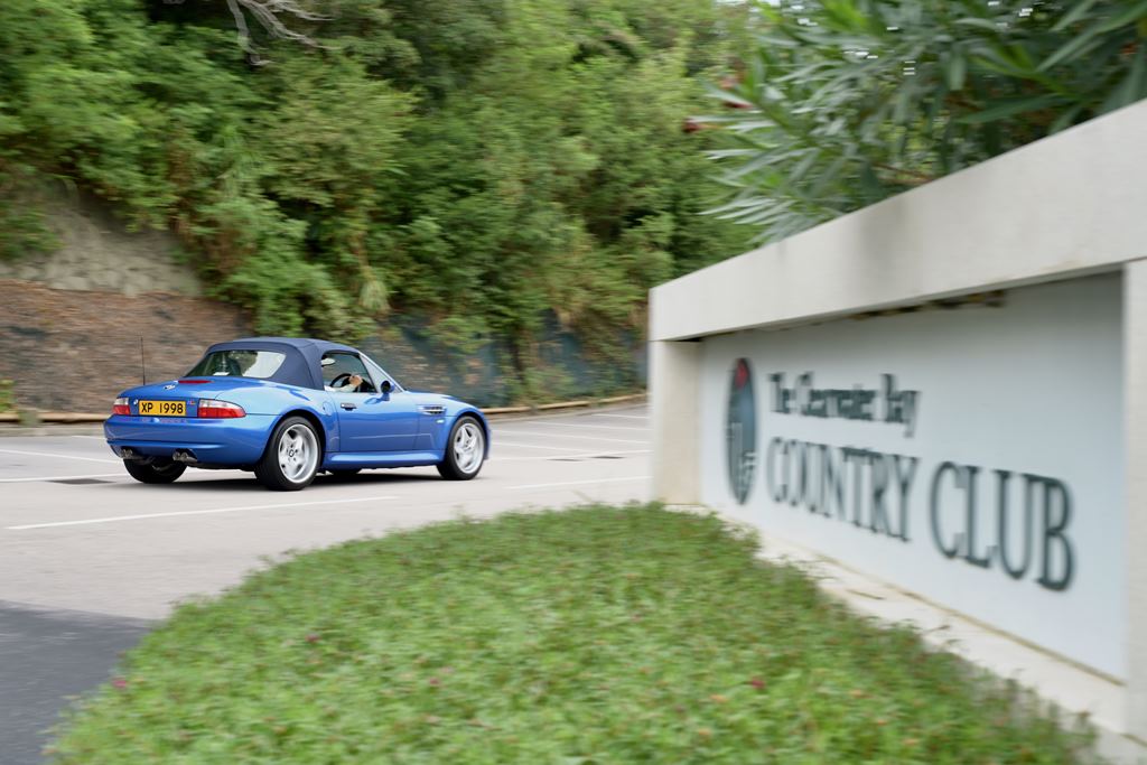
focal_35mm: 39
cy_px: 382
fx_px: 1243
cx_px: 574
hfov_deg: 49.5
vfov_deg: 34.2
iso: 200
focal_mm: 39
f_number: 6.3
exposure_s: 1/50
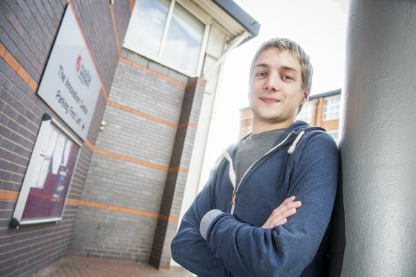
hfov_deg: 65.5
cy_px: 138
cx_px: 208
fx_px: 323
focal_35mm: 28
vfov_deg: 46.4
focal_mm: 28
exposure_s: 1/500
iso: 800
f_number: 3.5
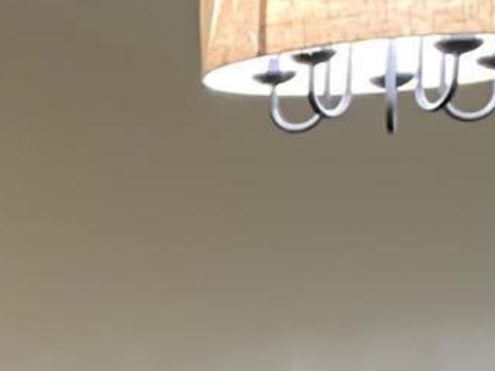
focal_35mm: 161
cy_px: 743
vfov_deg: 8.7
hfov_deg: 10.4
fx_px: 2301
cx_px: -737
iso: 200
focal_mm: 4.25
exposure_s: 1/60
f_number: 1.8
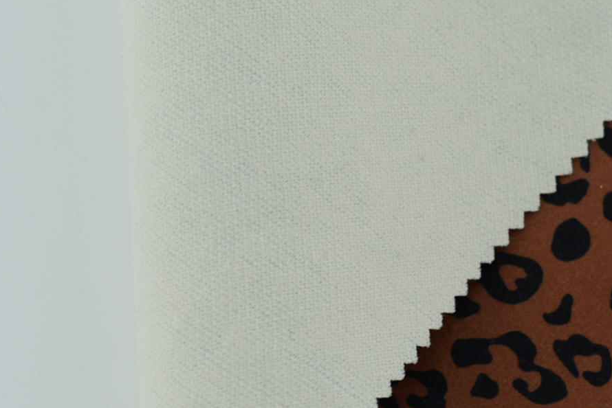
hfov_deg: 11.9
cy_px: 346
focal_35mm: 169
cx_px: 717
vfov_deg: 8.1
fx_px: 2874
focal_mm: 50
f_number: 3.5
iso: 100
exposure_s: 1/200
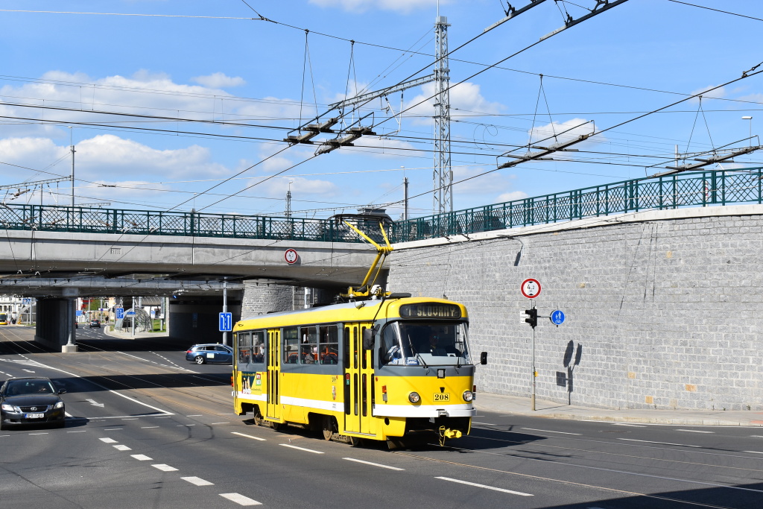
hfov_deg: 38.9
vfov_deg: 26.5
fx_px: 1081
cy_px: 254
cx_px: 382
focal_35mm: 51
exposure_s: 1/400
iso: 200
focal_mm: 34
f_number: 10
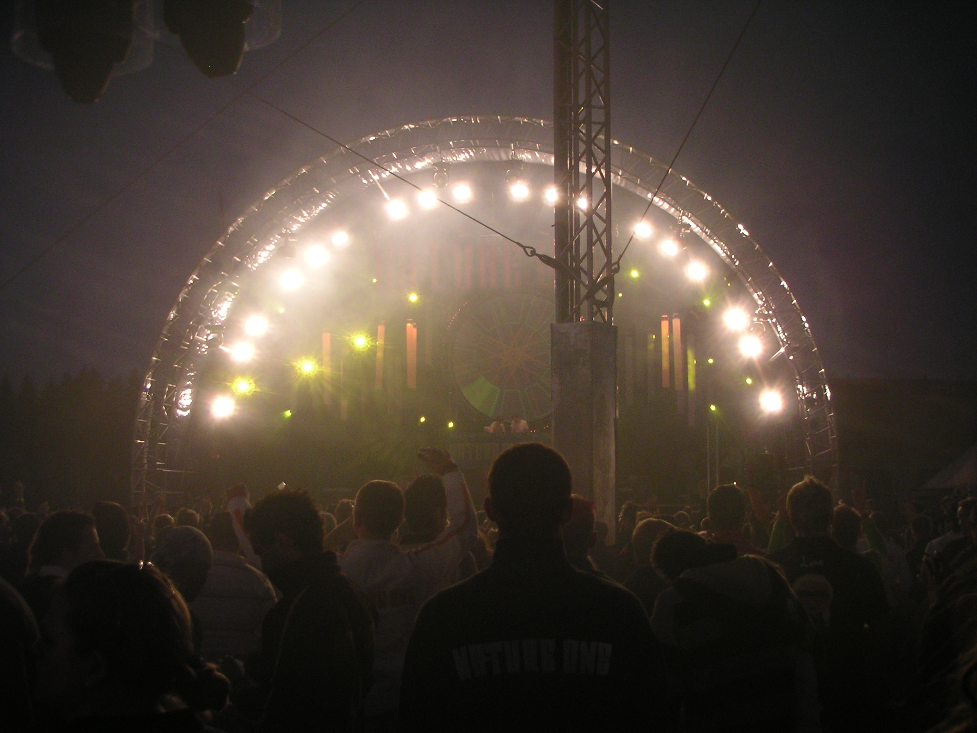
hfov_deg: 49.0
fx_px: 1073
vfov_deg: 37.7
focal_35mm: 38
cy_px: 366
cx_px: 488
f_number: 2.8
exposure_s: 1/125
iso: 100
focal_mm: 6
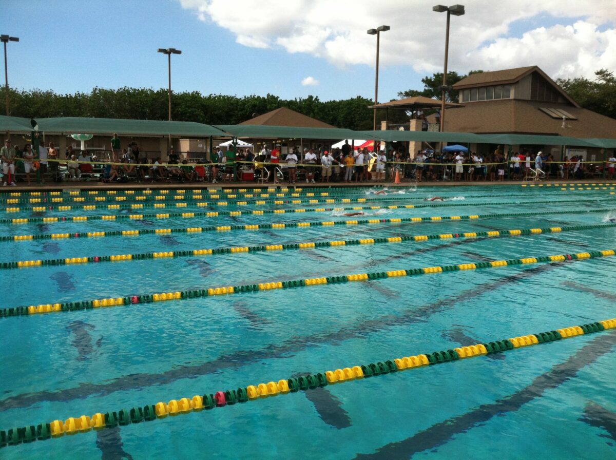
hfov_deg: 52.7
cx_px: 308
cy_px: 230
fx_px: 622
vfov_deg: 40.6
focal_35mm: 35
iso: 80
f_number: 2.8
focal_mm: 3.85
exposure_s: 1/1111
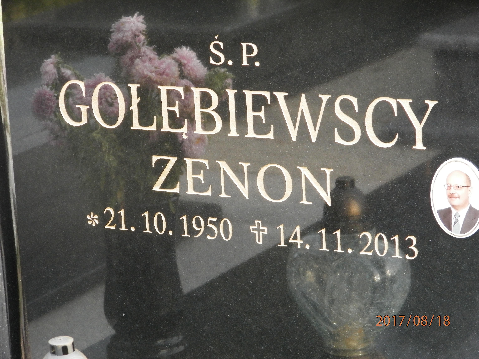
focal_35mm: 132
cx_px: 240
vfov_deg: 11.2
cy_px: 180
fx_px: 1827
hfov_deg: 14.9
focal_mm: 23.6
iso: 200
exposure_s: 1/40
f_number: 4.7
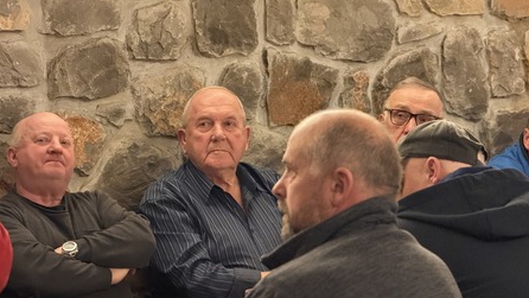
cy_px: 166
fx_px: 1852
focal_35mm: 132
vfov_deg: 9.2
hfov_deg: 16.3
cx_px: 263
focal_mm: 15.66
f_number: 2.8
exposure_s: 1/20
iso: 2000
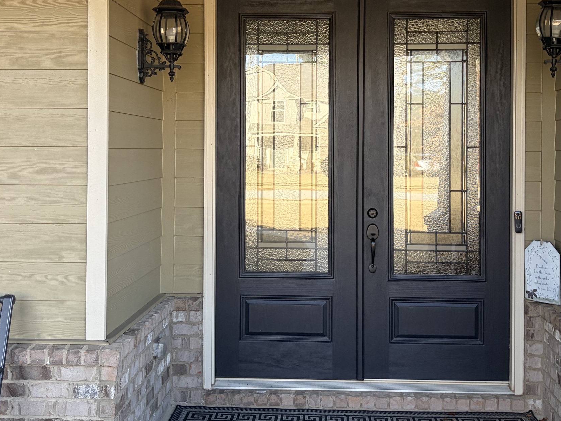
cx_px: 289
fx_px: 778
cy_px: 145
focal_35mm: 48
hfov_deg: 39.7
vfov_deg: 30.1
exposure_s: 1/186
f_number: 1.6
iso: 40
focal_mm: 5.96
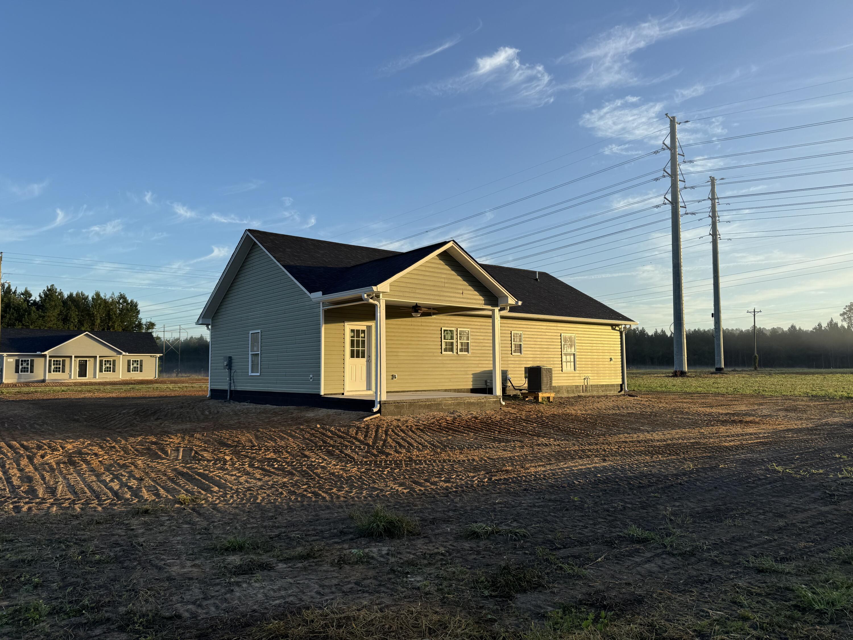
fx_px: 591
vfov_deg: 56.8
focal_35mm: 24
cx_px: 426
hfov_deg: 71.6
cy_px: 320
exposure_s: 1/1678
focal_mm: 6.76
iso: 80
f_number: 1.78
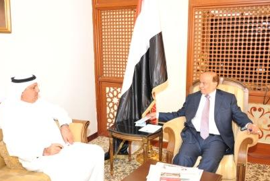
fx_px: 285
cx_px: 134
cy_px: 100
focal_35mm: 38
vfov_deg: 35.1
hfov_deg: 50.7
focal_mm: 34
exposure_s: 1/100
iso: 400
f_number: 2.8
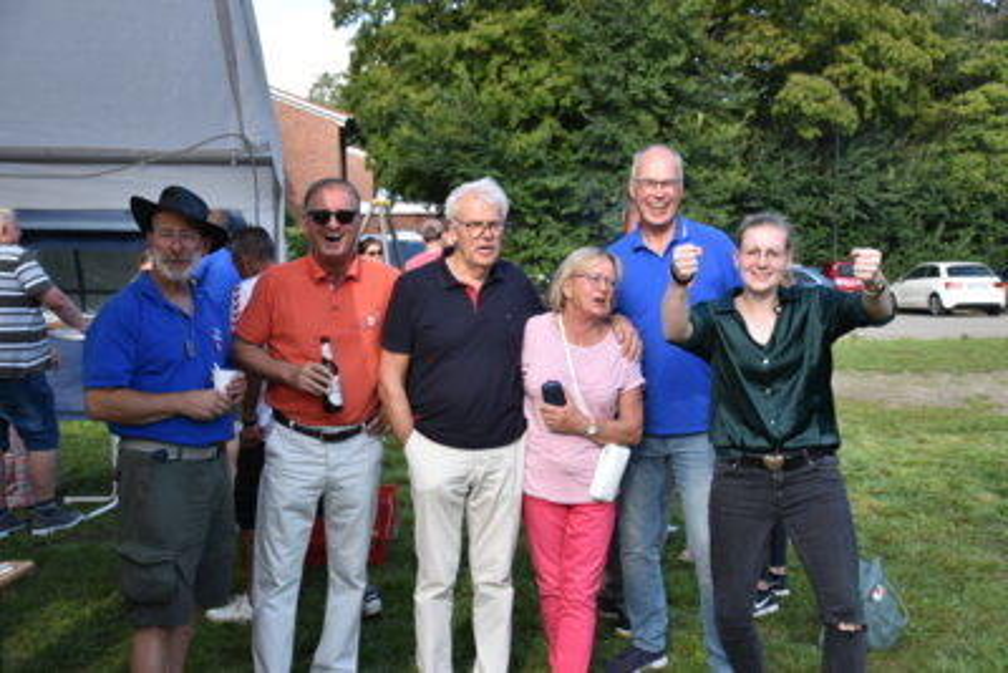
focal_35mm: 39
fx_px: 1092
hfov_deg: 49.5
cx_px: 504
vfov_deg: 34.2
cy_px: 336
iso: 400
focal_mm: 26
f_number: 4
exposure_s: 1/1000
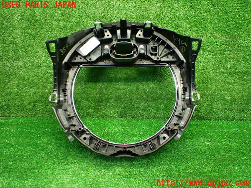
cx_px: 126
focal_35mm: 30
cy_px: 94
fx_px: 218
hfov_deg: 60.0
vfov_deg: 46.8
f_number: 2.3
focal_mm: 5.4
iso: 800
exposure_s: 1/100
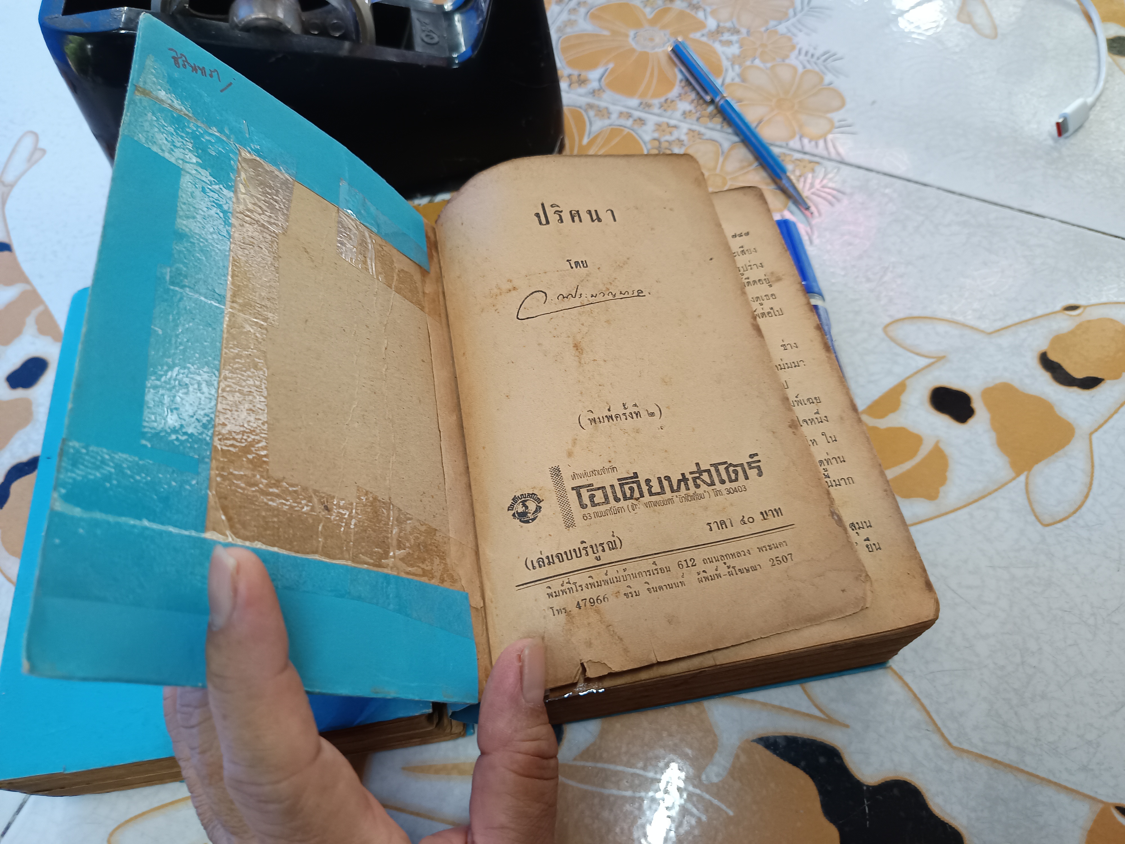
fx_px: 780
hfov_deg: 71.6
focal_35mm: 24
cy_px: 422
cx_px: 562
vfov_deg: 56.8
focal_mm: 5.31
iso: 863
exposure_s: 1/33.3
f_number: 1.7
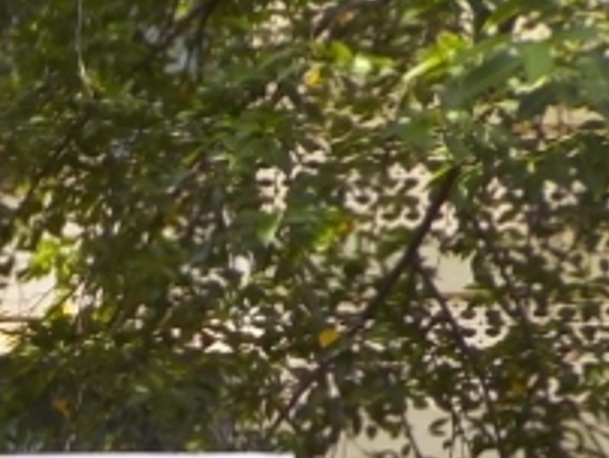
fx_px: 2677
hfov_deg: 11.4
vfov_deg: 9.2
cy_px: 910
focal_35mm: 152
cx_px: -693
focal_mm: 4.1
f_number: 3.3
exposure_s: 1/250
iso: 125
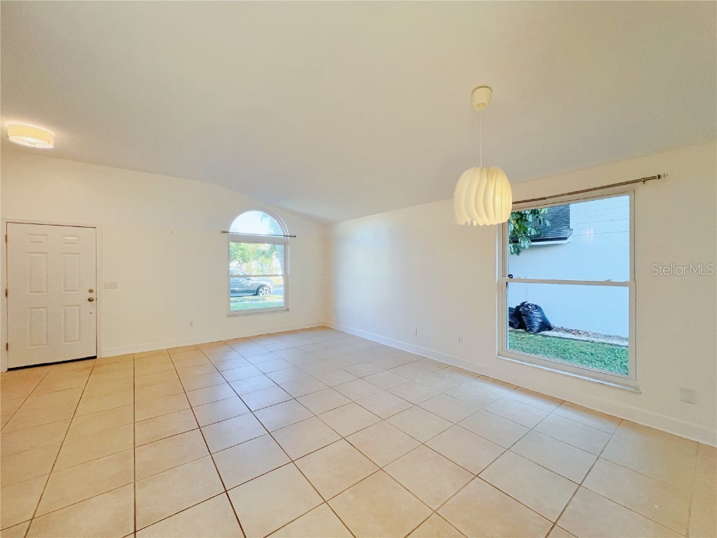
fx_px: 269
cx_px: 358
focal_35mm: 13
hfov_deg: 106.2
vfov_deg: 89.9
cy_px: 269
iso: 125
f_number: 1.8
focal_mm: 1.57
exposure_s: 1/120
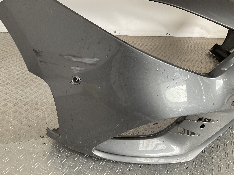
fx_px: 196
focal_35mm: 29
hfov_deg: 61.7
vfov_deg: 48.2
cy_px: 88
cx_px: 117
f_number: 1.8
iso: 64
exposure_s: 1/100
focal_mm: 3
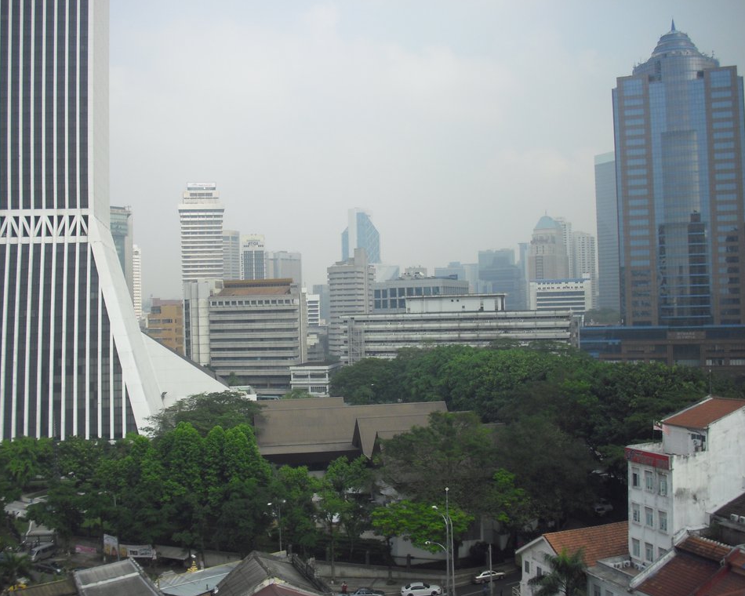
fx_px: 882
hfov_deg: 45.8
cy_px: 297
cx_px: 348
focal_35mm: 40
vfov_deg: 37.3
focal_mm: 6.2
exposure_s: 1/160
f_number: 8
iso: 100
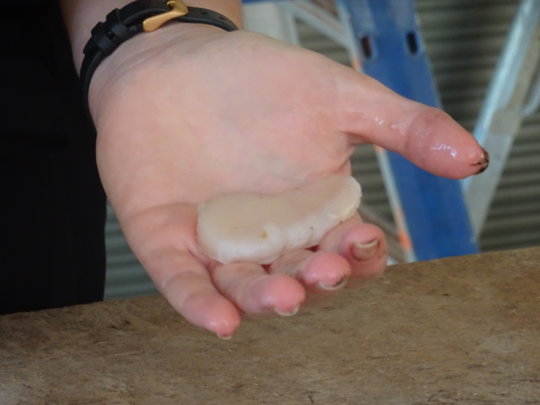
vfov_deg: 8.1
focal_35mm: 183
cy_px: 202
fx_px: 2855
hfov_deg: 10.8
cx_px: 270
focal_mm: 31.31
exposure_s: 1/100
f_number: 5.6
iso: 800
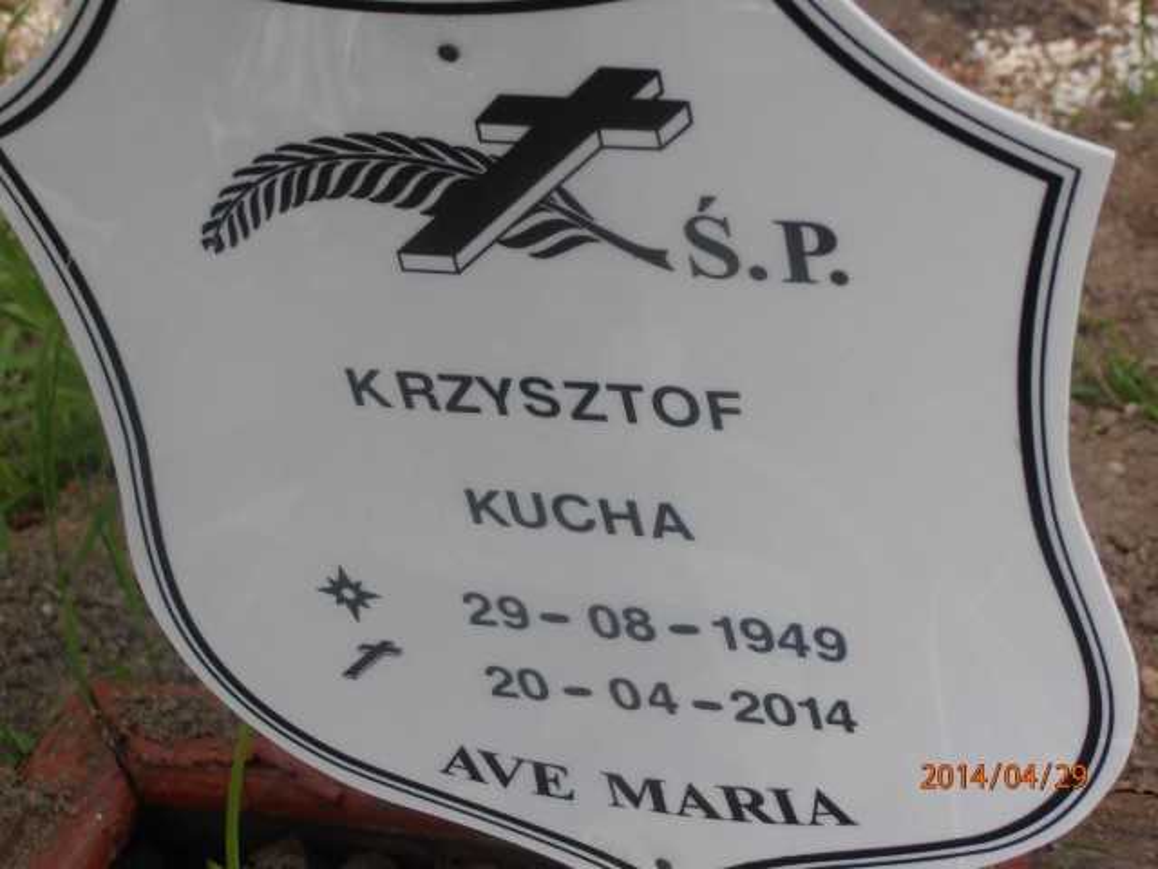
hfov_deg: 22.3
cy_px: 434
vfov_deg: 16.8
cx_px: 579
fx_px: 2944
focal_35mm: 88
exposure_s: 1/125
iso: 80
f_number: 5.1
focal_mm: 15.51
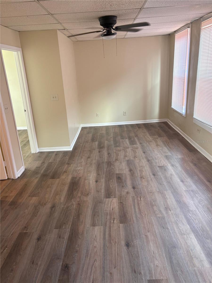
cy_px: 142
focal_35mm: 26
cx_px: 106
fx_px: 212
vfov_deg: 67.3
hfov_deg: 53.1
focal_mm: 5.96
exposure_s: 1/60
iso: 125
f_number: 1.6
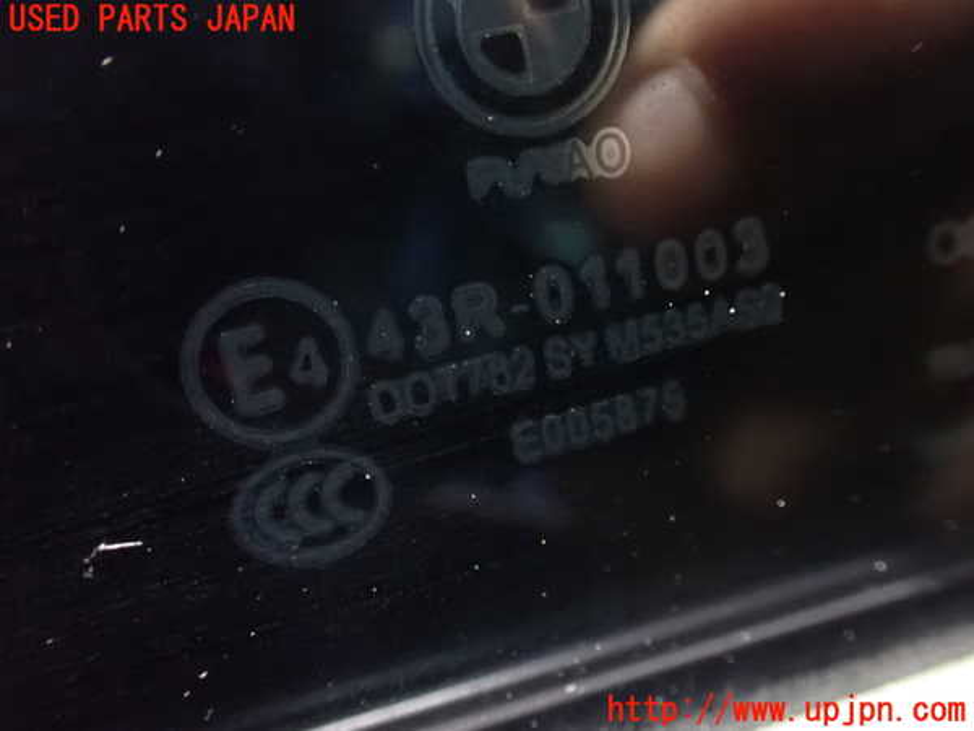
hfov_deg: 60.0
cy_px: 366
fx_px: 844
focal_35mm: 30
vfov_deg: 46.8
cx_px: 487
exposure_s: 1/8
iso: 1600
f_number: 2.3
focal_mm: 5.4
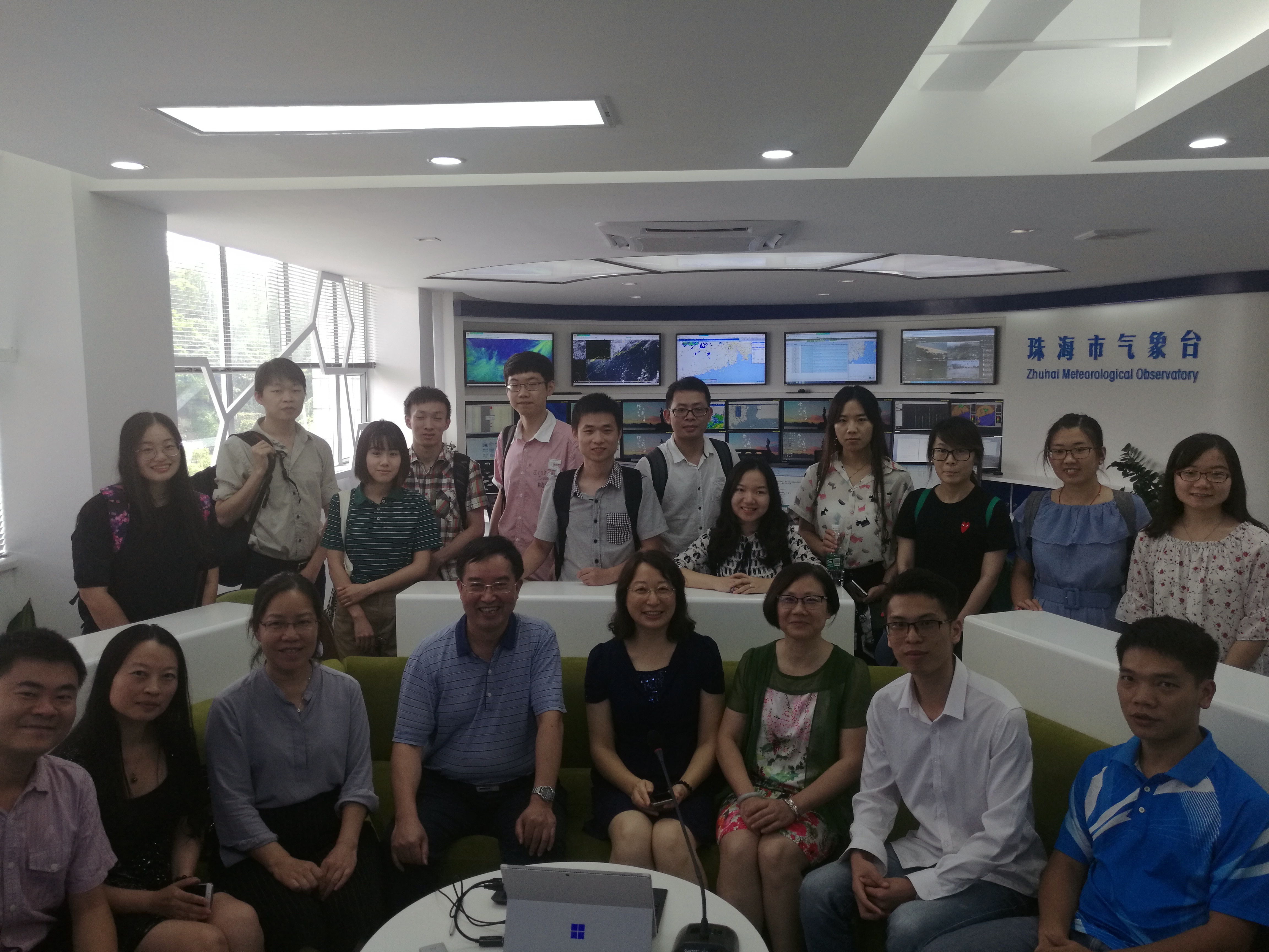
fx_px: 990
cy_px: 476
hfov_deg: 65.3
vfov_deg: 51.4
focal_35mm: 27
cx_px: 634
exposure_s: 1/100
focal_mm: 4.04
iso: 80
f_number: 2
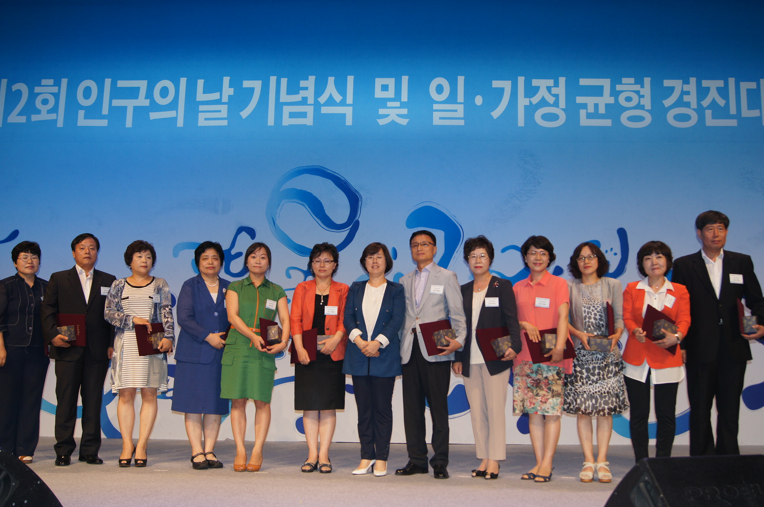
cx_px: 382
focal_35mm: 36
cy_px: 254
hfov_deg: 53.2
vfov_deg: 36.8
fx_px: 763
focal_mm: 24
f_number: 4.5
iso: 250
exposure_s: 1/160
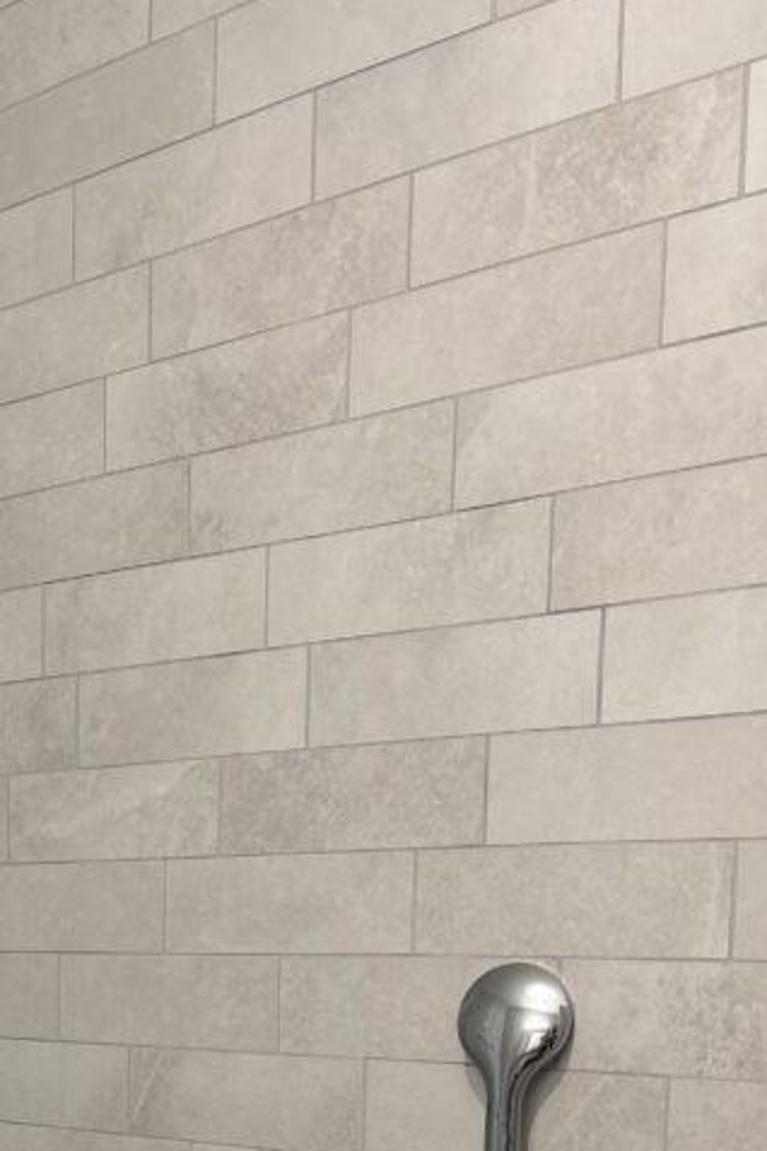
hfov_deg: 22.1
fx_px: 1853
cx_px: -77
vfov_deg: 31.5
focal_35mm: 58
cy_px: 1187
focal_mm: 5.96
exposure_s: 1/50
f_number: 1.6
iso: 100
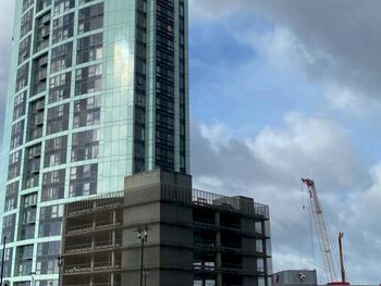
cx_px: 158
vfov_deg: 28.0
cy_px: 125
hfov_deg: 36.7
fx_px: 573
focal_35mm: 52
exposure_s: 1/4808
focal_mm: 4.25
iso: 32
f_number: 1.8
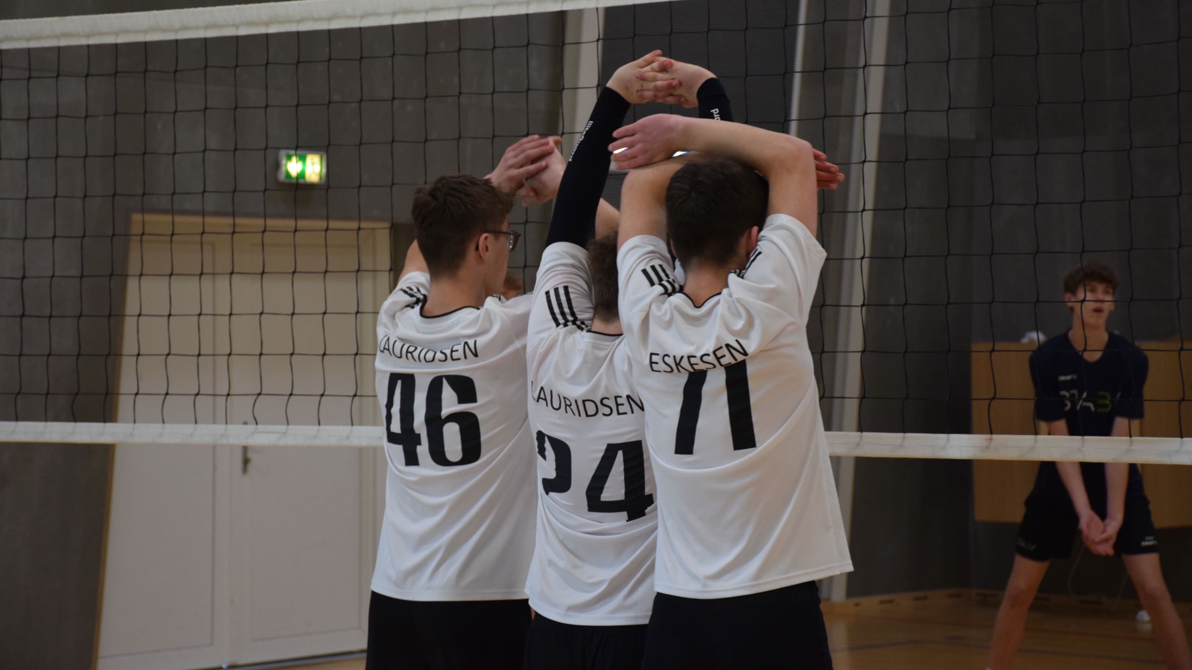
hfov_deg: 19.3
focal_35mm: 111
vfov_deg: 10.9
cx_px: 594
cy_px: 298
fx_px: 3508
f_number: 5
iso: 1100
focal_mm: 70
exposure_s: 1/60
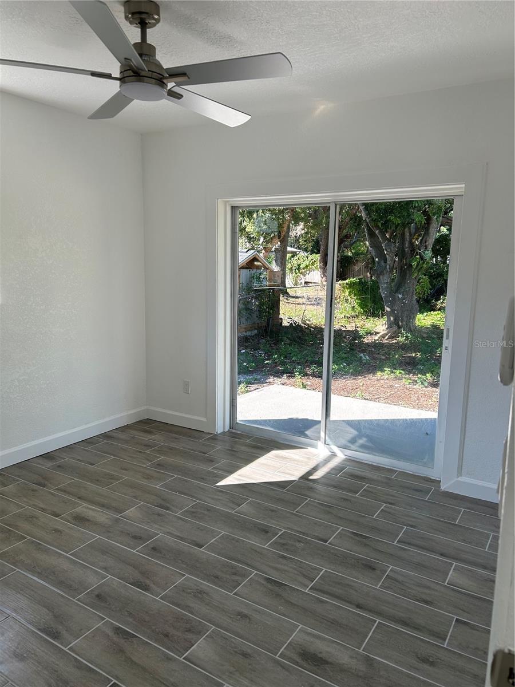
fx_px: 516
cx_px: 258
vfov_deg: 67.3
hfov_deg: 53.1
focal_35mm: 26
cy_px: 344
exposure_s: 1/337
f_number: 1.5
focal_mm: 5.7
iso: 50
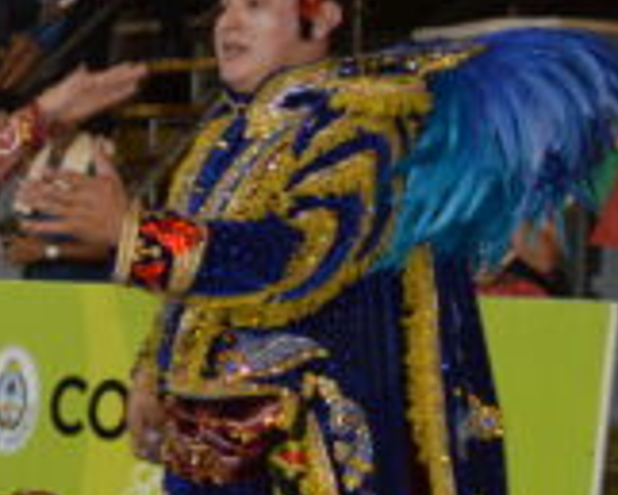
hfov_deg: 14.8
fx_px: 2214
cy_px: 455
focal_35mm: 121
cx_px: -296
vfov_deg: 12.7
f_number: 4
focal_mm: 18
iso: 400
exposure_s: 1/100
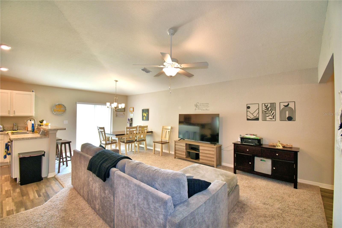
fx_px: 142
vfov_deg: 77.3
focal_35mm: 15
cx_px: 171
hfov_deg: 100.4
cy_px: 114
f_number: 4.5
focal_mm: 10
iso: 160
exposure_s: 1/60
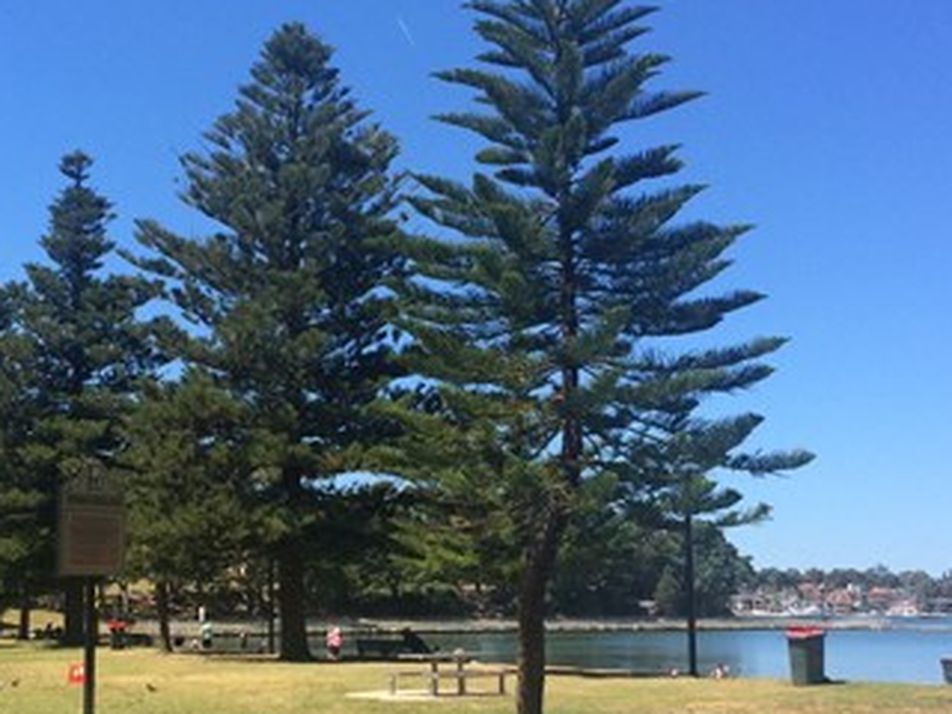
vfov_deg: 25.2
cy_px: 425
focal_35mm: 58
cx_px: 298
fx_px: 1595
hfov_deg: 32.9
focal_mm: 4.15
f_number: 2.2
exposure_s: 1/1580
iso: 32
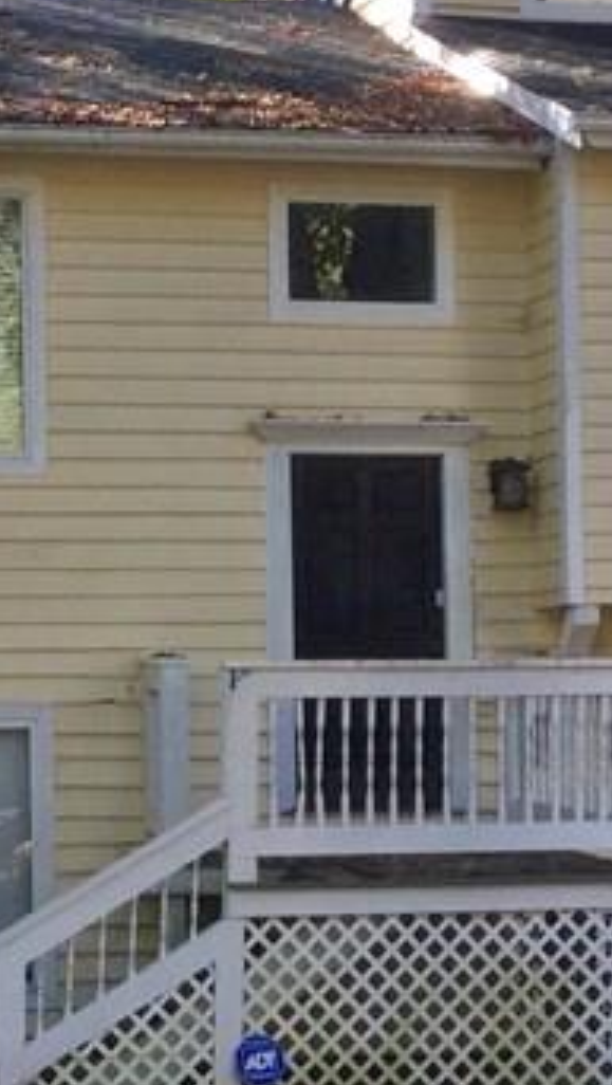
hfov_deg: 12.0
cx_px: 216
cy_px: 558
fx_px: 2907
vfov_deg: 21.1
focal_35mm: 101
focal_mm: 3.3
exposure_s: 1/120
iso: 32
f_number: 2.4
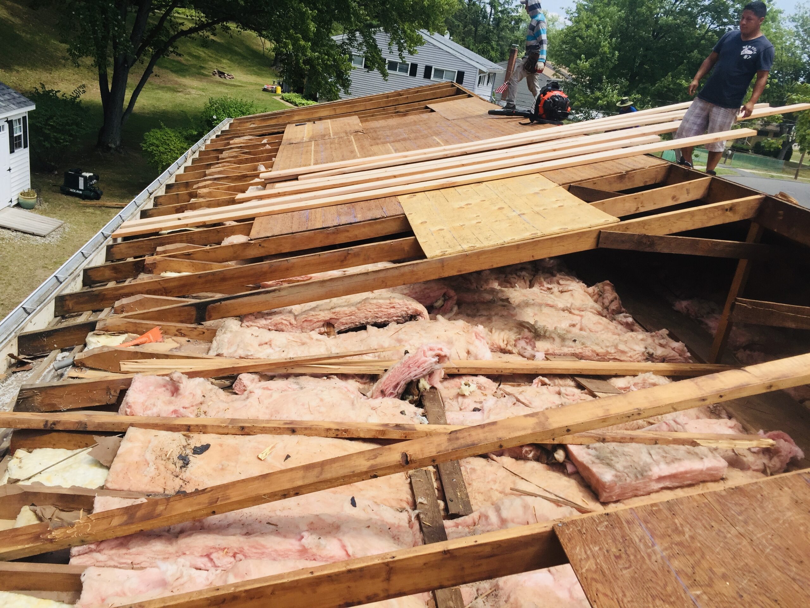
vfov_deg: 48.2
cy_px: 304
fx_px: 679
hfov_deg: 61.7
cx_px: 405
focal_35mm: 29
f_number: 2.2
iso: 32
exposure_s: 1/1464
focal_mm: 4.15
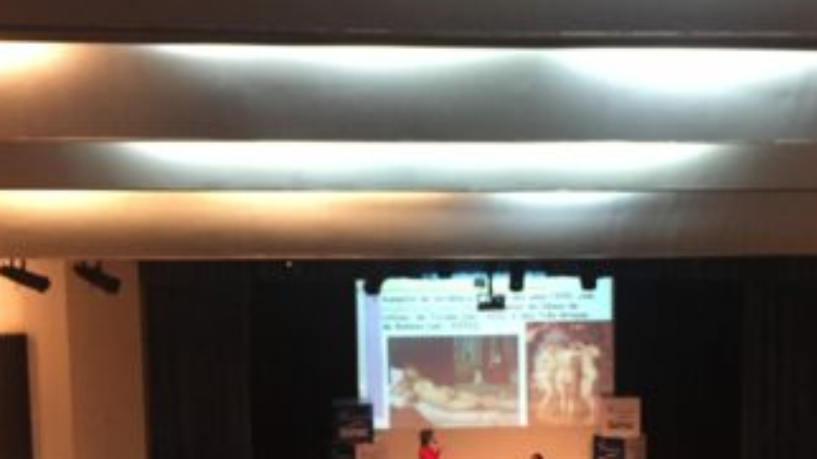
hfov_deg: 40.1
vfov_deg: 23.2
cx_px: 546
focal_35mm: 51
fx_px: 1105
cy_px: 350
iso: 400
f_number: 2.2
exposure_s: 1/15
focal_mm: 4.15
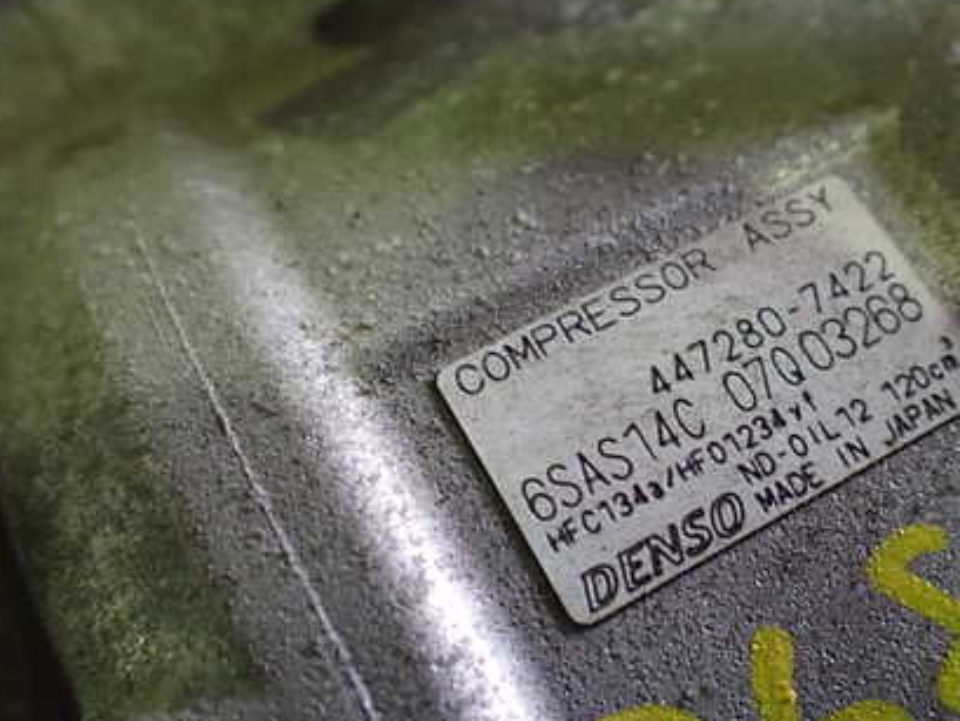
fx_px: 1221
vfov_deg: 32.8
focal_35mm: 44
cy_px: 420
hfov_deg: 42.0
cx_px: 688
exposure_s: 1/60
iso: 800
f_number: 2.3
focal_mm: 5.4
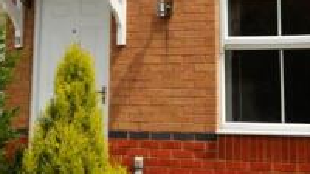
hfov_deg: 23.9
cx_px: 256
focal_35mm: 88
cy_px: -115
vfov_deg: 12.8
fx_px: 720
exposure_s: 1/2500
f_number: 4.5
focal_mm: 17
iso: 100
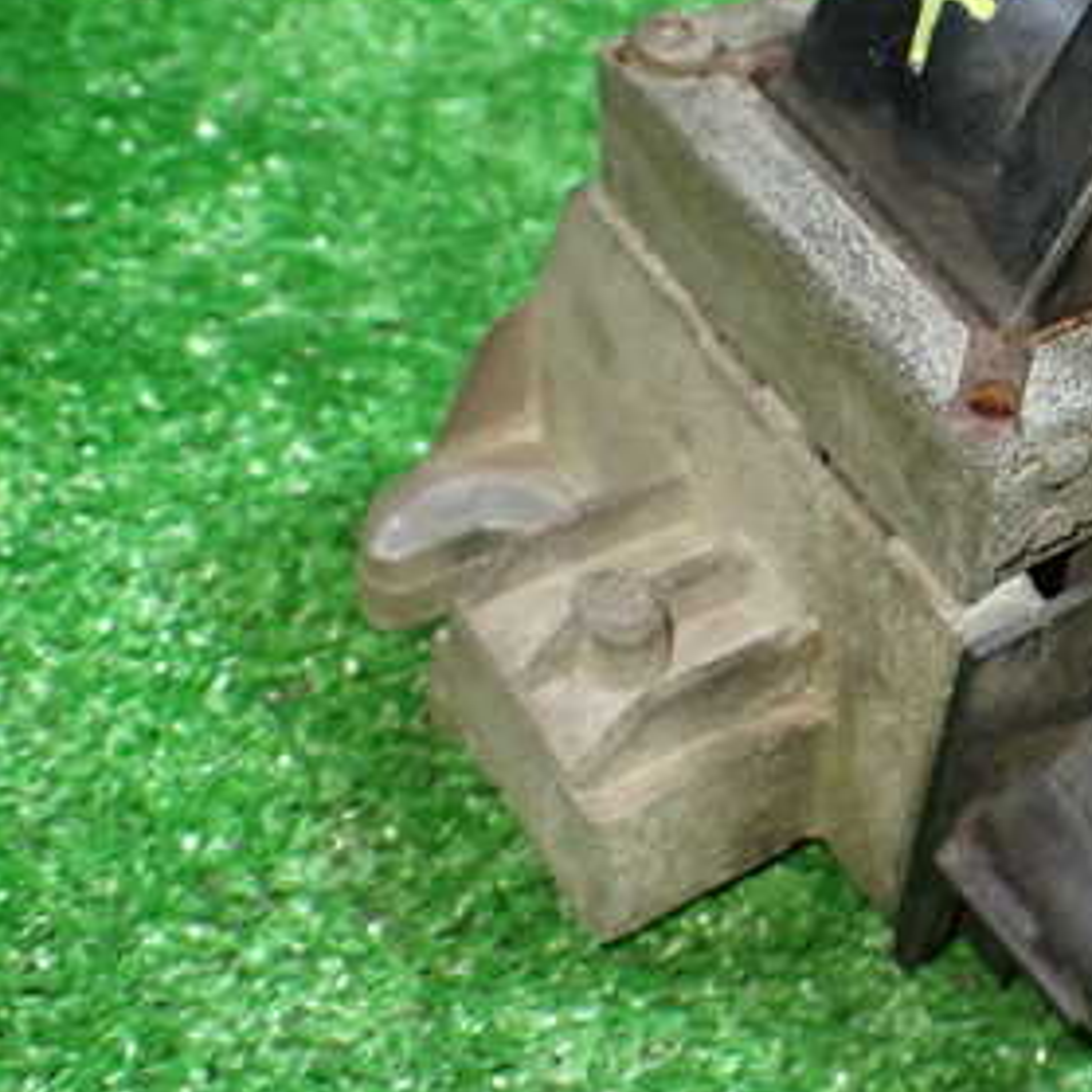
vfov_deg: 29.9
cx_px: 1041
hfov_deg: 28.5
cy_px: 415
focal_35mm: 57
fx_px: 2034
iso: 800
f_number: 2.3
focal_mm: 5.4
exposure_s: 1/60
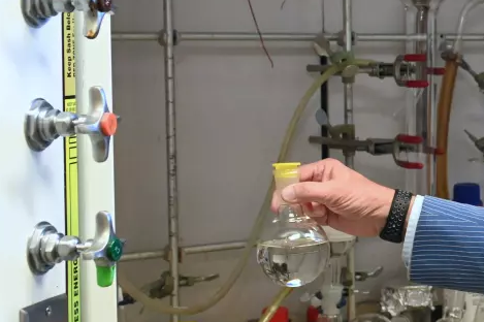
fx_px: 1169
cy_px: 77
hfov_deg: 21.4
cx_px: 607
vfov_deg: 15.6
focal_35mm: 87
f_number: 5
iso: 3200
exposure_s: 1/100
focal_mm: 34
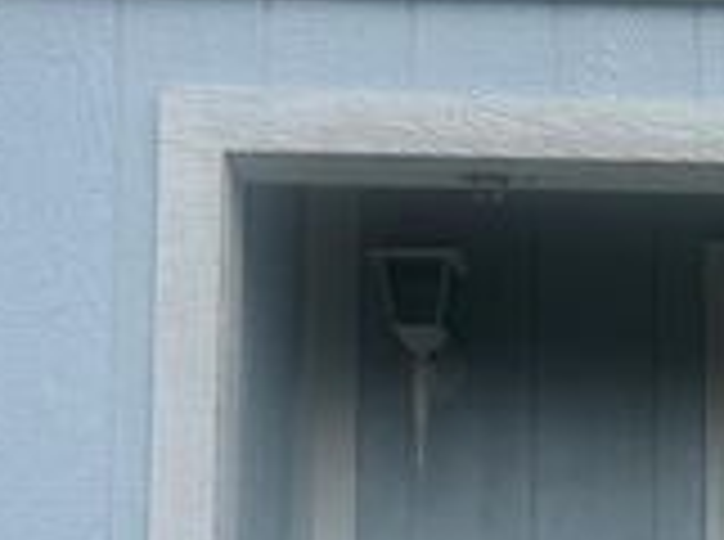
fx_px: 2254
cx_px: 949
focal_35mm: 108
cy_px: 794
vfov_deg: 13.0
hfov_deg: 17.1
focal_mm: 5.96
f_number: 1.6
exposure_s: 1/3106
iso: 50
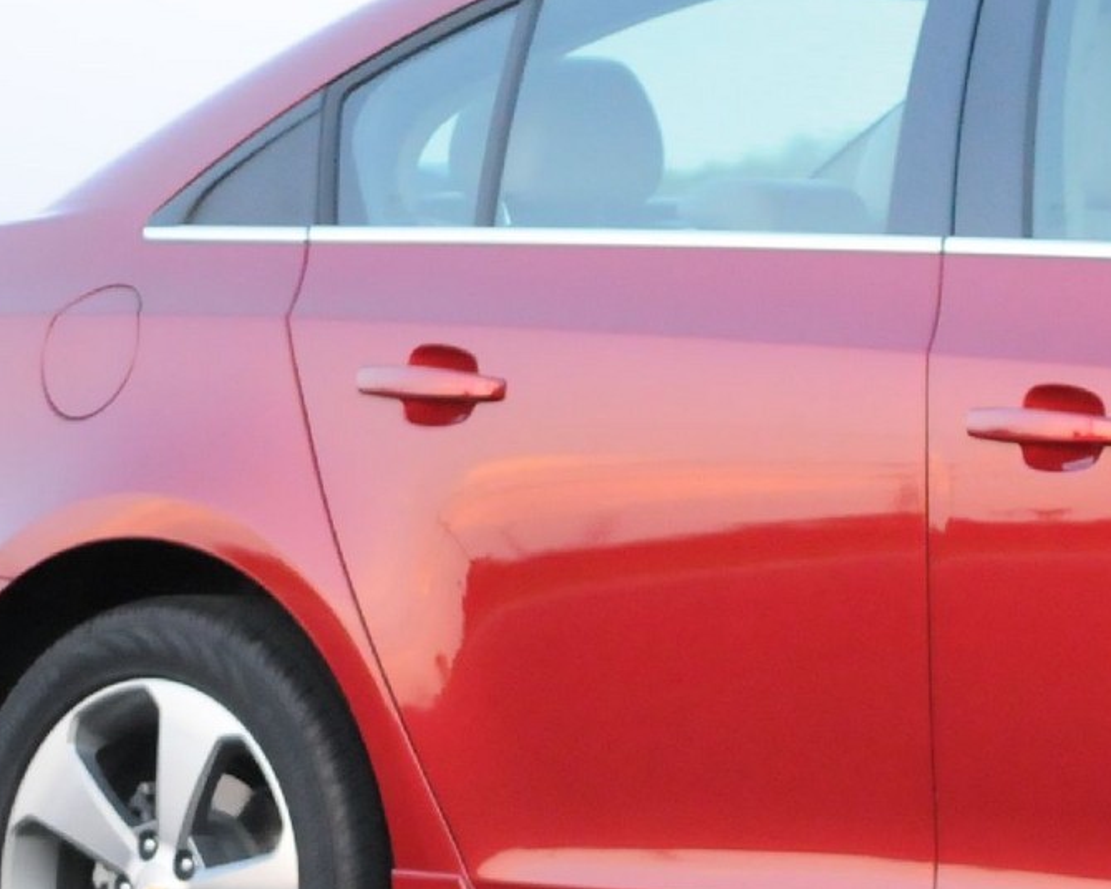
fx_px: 9494
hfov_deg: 6.6
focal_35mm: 289
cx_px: 1675
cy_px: 336
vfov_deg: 5.4
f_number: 5
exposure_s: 1/100
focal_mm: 55
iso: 2000
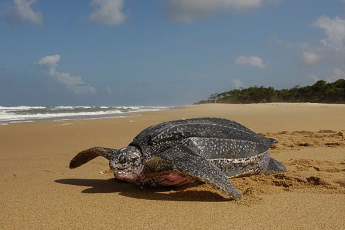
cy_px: 115
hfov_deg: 41.1
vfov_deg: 28.1
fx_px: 460
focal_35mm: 48
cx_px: 172
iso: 100
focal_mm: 32
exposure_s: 1/250
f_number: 11
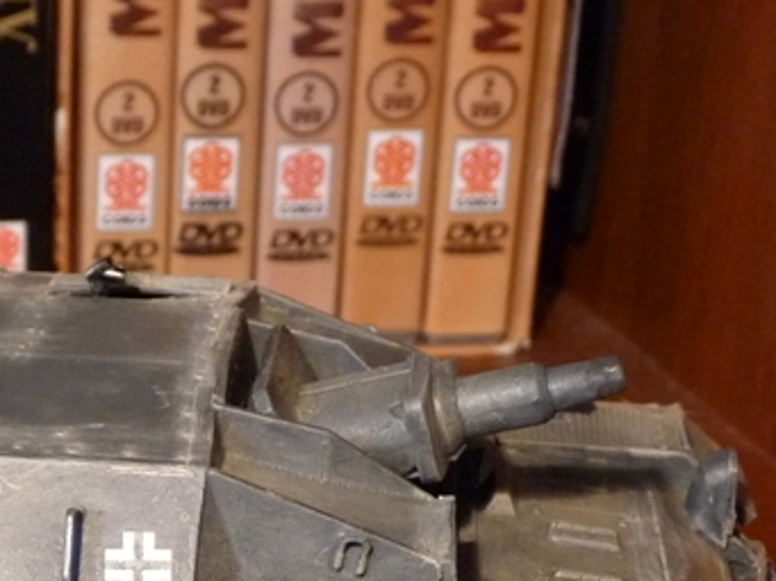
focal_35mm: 103
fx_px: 2307
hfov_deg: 18.6
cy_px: 665
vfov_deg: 14.0
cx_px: 14
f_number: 4
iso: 400
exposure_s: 1/20
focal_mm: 7.1
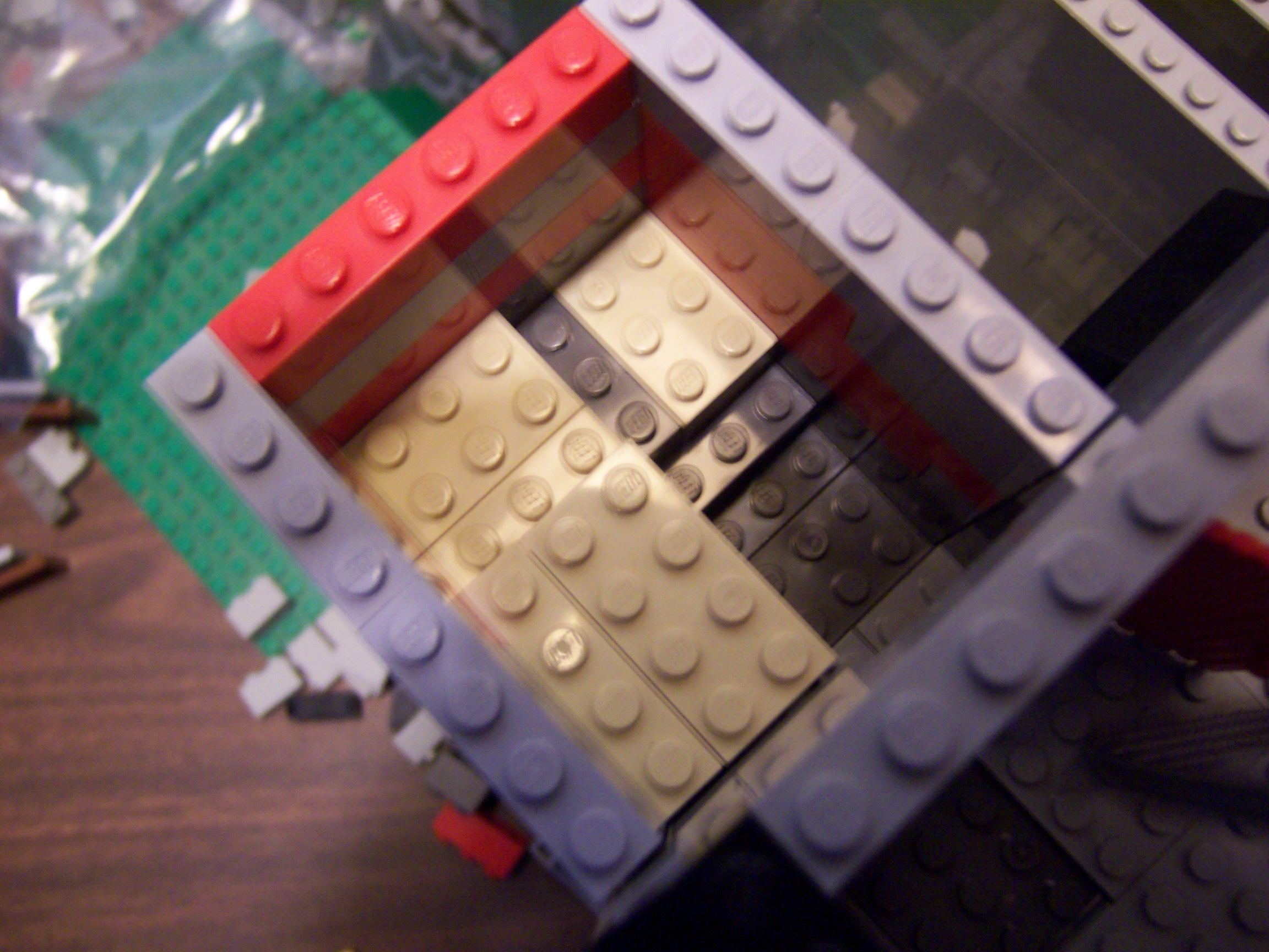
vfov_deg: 42.9
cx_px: 634
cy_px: 476
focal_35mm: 33
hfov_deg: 55.4
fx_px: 1210
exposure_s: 1/8
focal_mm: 5.5
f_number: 2.8
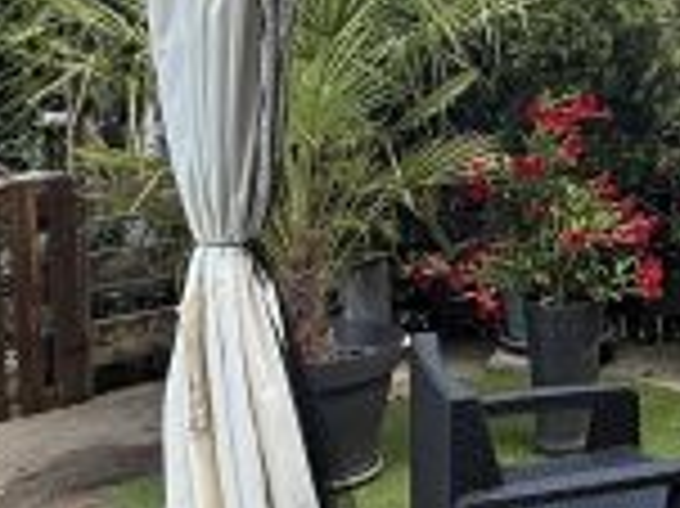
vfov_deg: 22.0
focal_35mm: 65
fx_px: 1276
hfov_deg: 28.7
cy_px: 43
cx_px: 608
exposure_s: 1/178
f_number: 2.2
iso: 64
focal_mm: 2.22
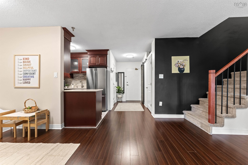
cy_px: 82
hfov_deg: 104.3
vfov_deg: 81.2
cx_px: 124
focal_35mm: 14
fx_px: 96
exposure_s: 1/20
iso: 1250
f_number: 5
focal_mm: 14
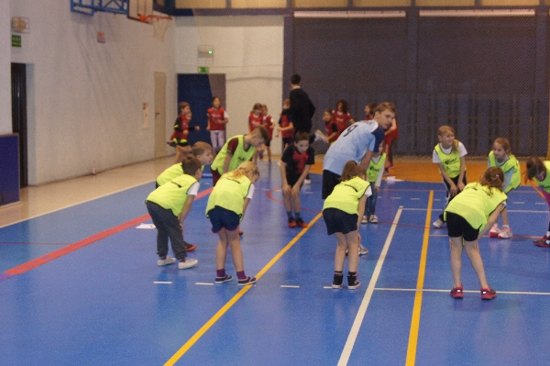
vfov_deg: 18.2
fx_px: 1145
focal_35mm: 75
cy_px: 183
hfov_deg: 27.0
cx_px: 275
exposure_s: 1/80
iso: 800
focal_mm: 50
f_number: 5.6
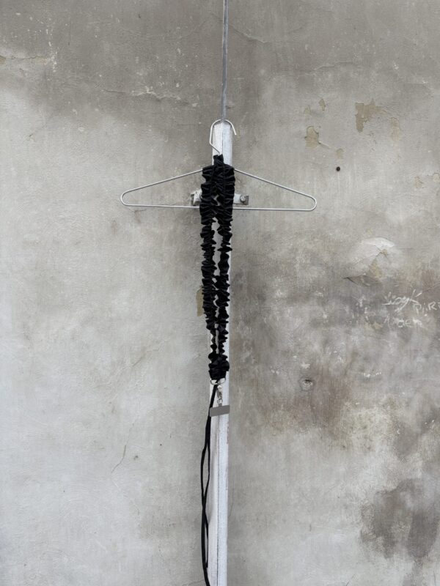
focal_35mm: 26
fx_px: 441
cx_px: 220
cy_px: 293
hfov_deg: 53.1
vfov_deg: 67.3
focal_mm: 5.96
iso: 40
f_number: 1.6
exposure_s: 1/288
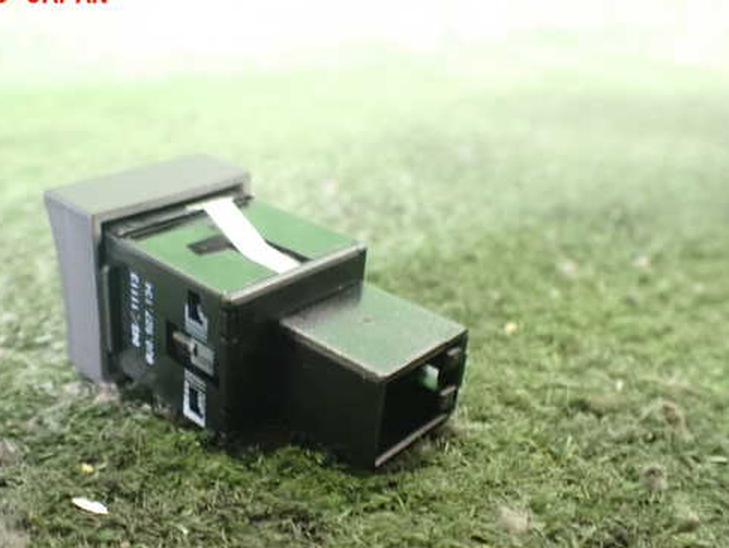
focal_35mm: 37
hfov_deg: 49.7
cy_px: 312
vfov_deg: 38.6
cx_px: 285
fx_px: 780
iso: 1250
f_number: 2.3
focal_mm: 5.4
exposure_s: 1/30
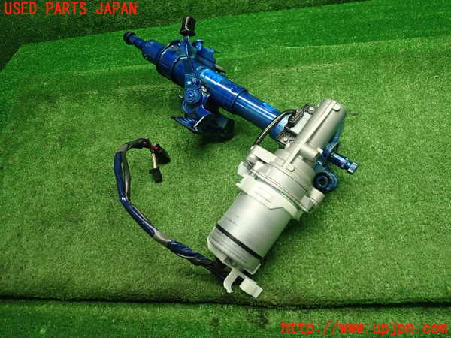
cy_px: 169
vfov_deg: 46.8
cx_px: 226
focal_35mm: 30
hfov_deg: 60.0
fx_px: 391
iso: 500
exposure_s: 1/125
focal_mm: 5.5
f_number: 2.3
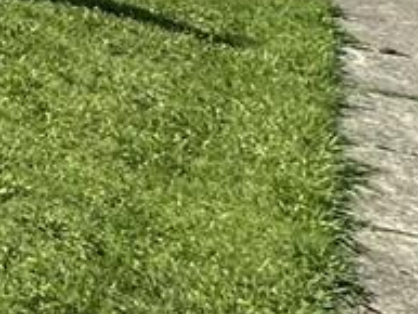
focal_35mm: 93
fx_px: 1124
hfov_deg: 10.5
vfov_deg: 13.5
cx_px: -938
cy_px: -323
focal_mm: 2.22
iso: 50
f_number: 2.2
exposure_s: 1/2506
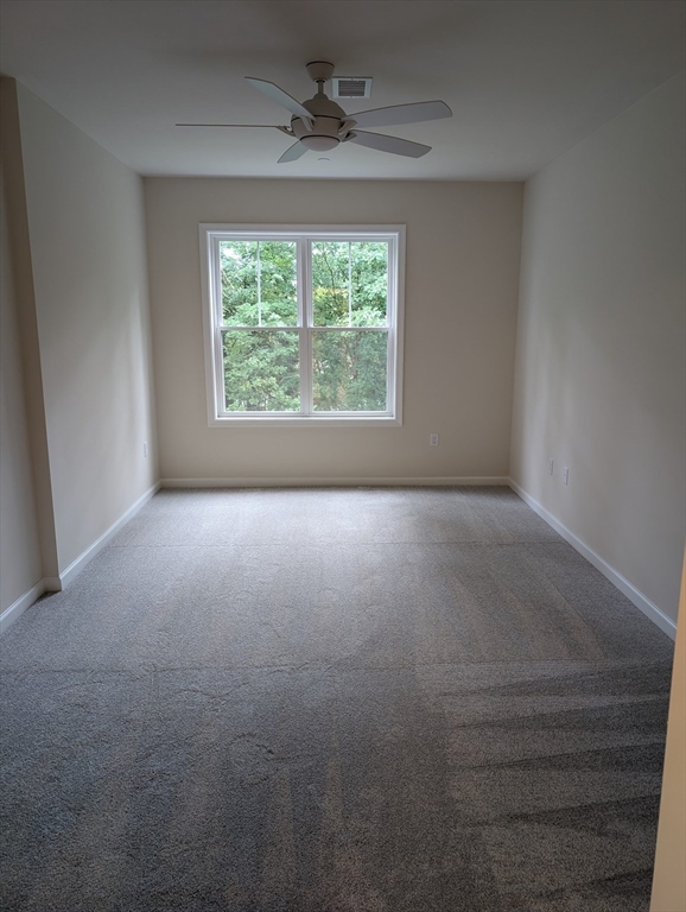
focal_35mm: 24
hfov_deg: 56.9
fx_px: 633
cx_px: 343
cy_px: 456
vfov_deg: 71.5
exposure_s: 1/60
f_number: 1.68
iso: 121
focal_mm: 6.9
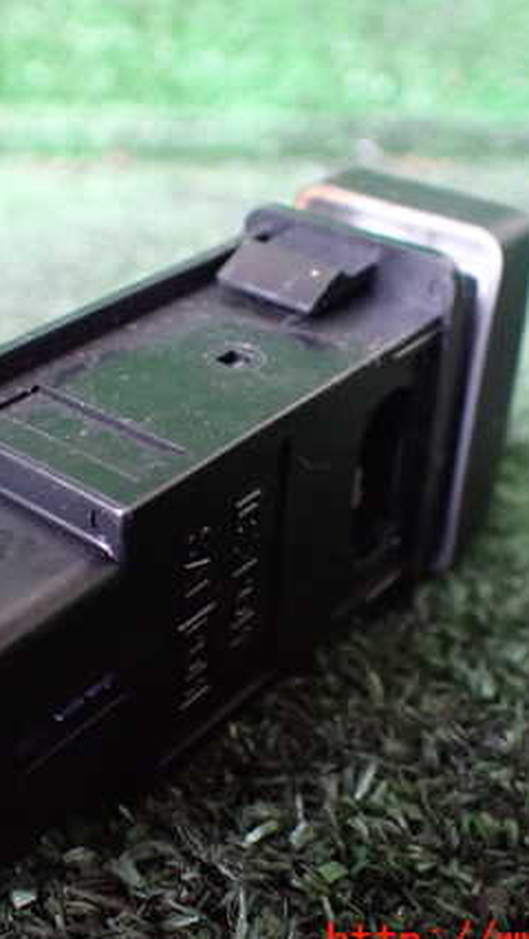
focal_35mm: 46
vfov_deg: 44.6
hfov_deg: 25.8
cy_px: 476
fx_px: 1146
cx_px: 163
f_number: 2.3
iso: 1250
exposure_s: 1/30
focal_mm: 5.4
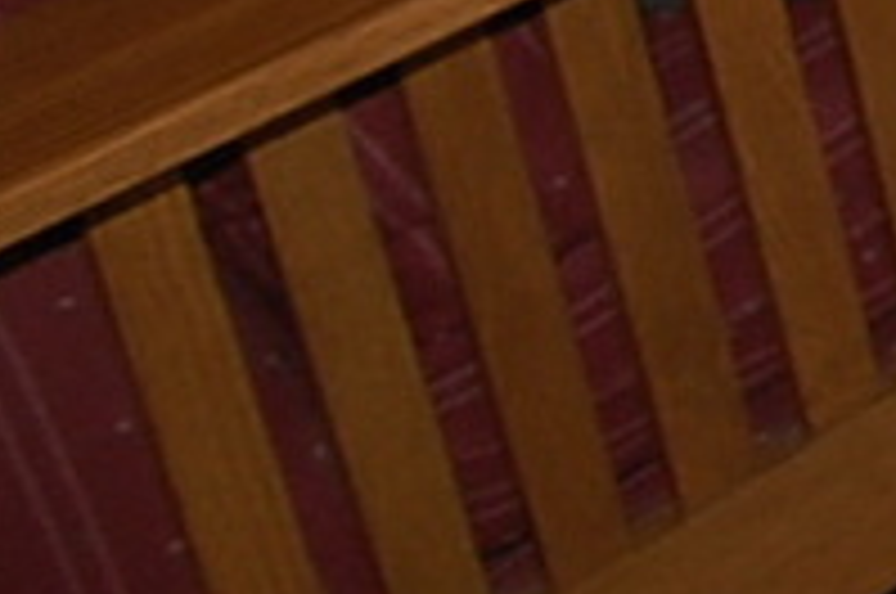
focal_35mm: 120
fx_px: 2973
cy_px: -1132
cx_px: 3138
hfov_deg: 9.5
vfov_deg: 9.3
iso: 400
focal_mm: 11
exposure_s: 1/60
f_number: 4
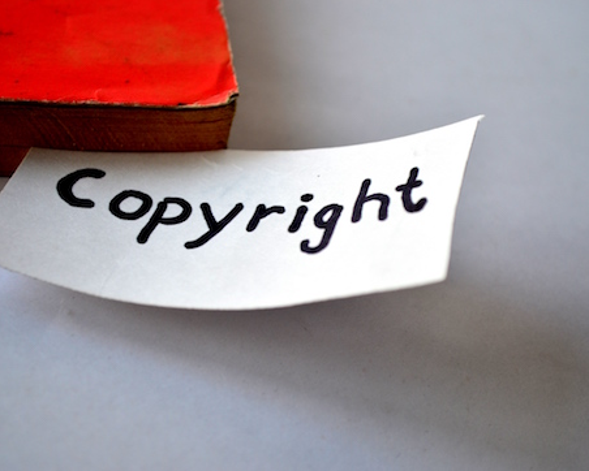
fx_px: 1430
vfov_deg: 18.7
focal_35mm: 82
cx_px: 293
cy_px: 236
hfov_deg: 23.3
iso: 400
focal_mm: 48
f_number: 5.6
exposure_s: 1/250
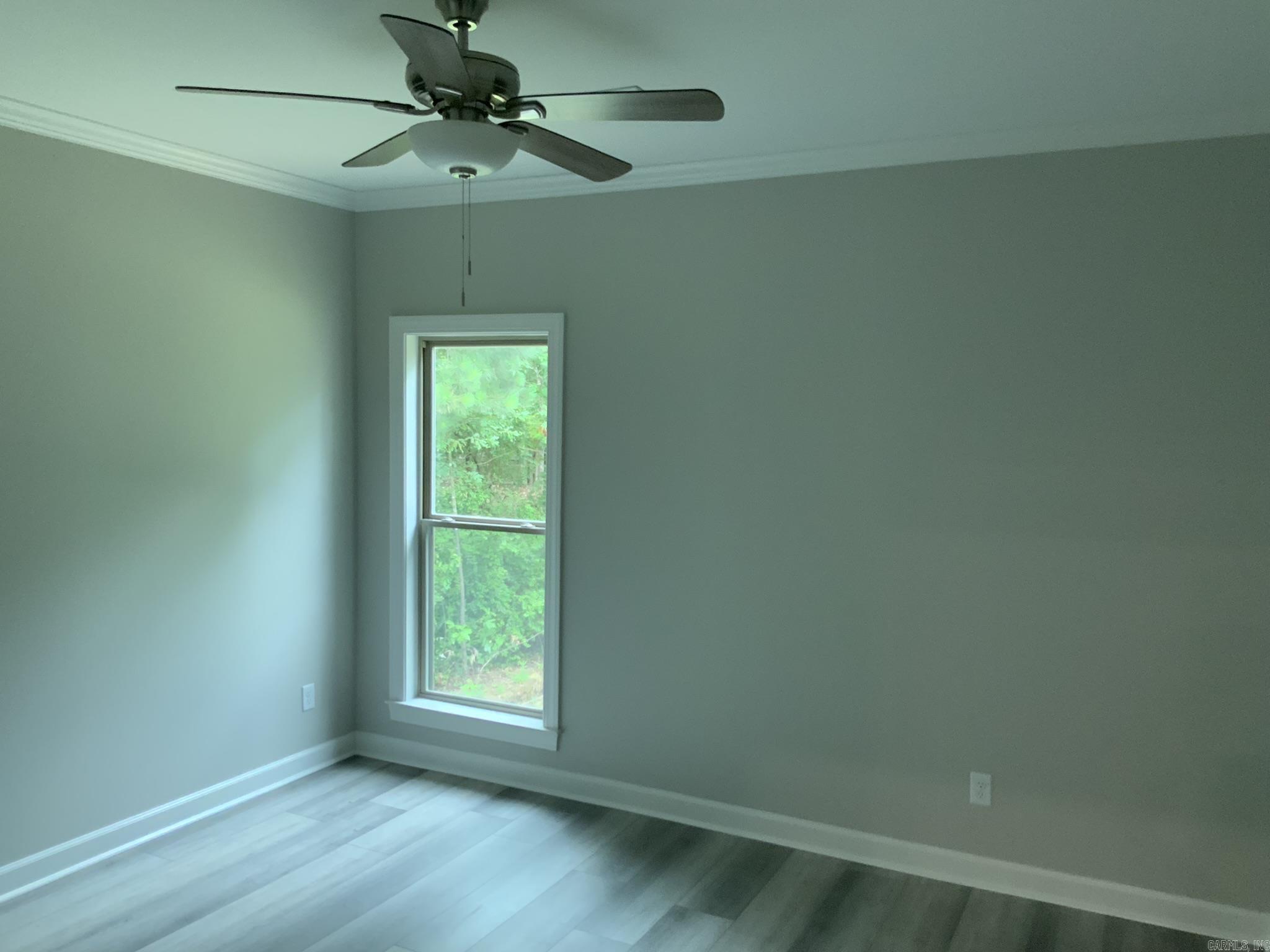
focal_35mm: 29
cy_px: 476
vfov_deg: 48.2
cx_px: 635
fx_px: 1064
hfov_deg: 61.7
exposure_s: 1/60
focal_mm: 3
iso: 160
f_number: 1.8
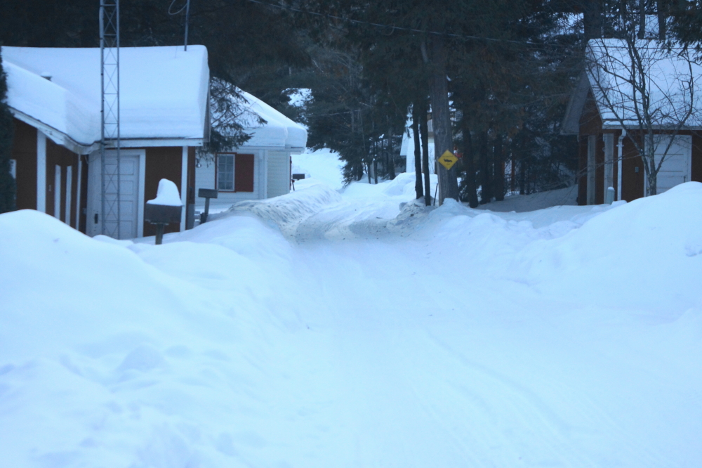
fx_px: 2631
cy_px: 234
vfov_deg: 10.2
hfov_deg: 15.2
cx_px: 351
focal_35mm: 135
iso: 500
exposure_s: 1/160
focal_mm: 90
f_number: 5.6
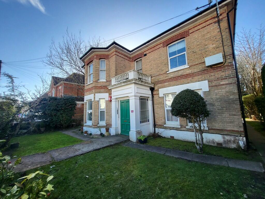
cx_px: 132
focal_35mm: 13
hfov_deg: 106.2
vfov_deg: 89.9
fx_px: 100
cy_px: 100
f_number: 2.2
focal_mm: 1.74
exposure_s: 1/345
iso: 32
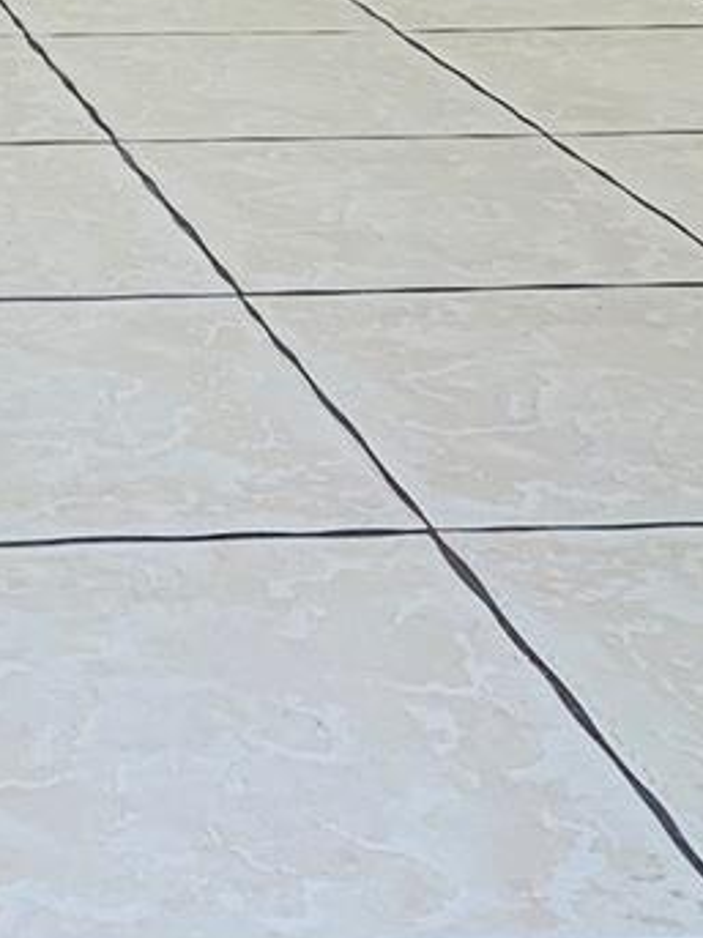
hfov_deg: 15.0
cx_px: -356
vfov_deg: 19.0
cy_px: -459
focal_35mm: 91
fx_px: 2466
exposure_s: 1/120
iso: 64
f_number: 1.8
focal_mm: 4.25
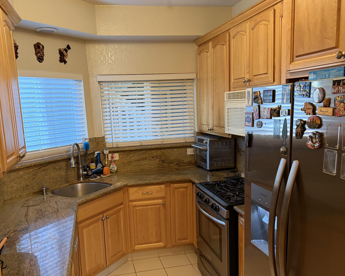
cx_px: 157
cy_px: 159
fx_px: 317
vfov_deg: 47.0
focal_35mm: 31
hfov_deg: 57.1
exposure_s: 1/60
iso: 400
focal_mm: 6.76
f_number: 1.78
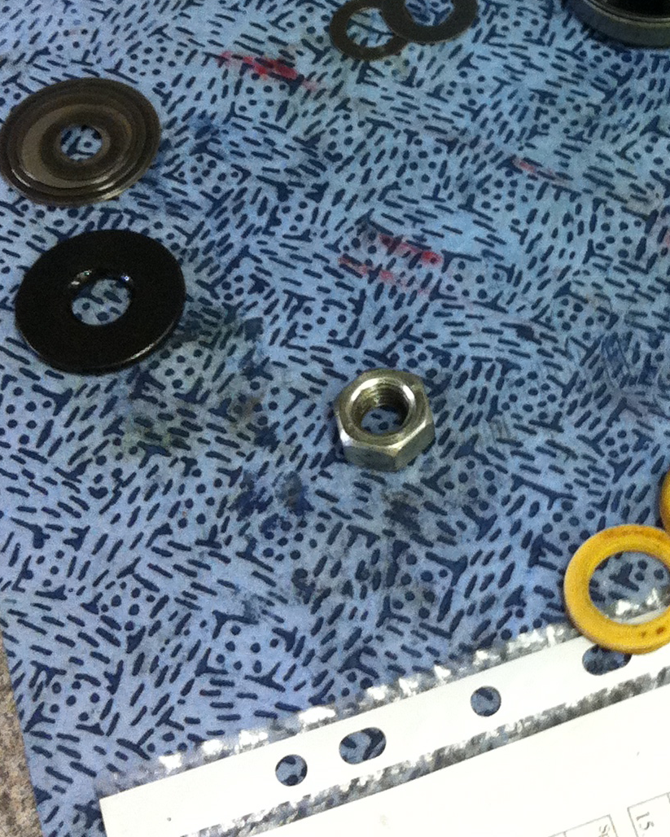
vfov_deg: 21.8
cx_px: 764
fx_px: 2131
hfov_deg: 17.2
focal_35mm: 86
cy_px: 121
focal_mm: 3.85
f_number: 2.8
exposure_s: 1/15
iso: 160
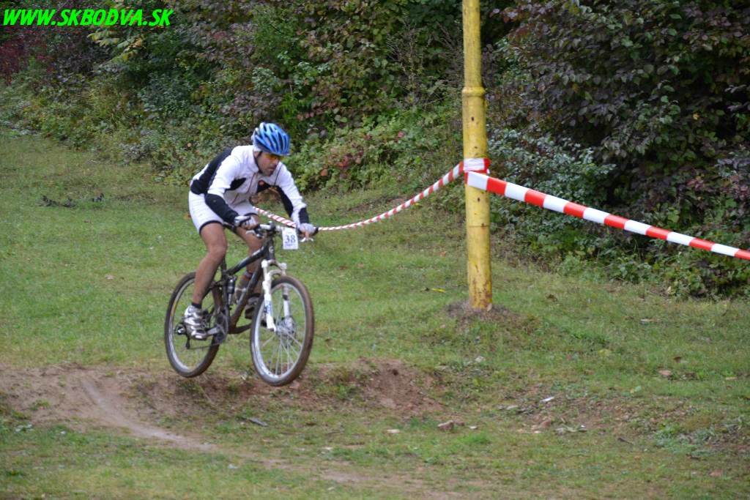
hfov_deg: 13.0
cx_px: 375
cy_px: 250
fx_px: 3281
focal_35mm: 158
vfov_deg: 8.7
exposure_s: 1/500
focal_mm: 105
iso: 1100
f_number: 5.6
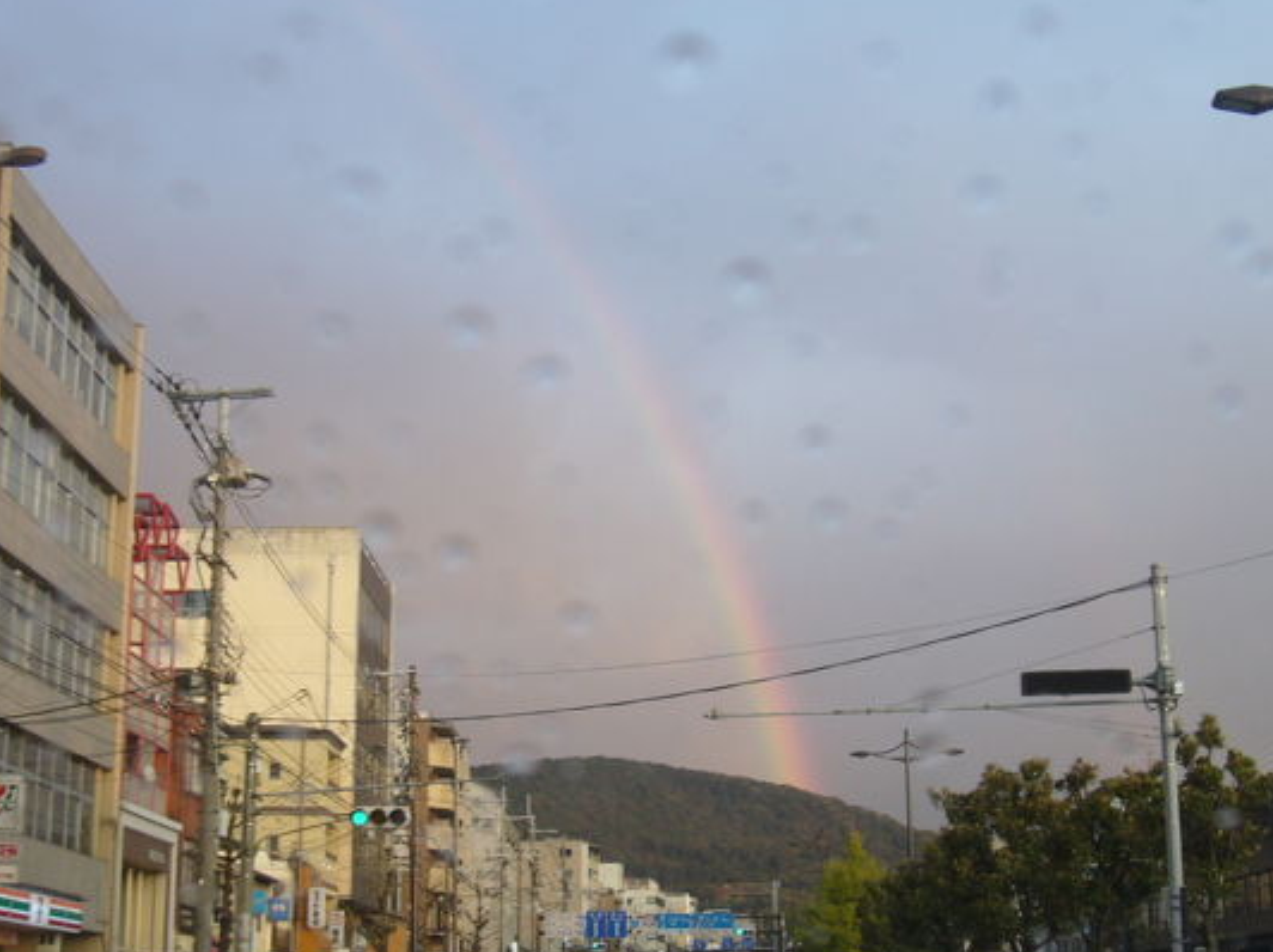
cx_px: 605
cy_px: 532
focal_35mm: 55
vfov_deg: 26.5
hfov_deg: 35.0
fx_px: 2021
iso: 80
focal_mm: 7.5
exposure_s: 1/40
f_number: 3.2
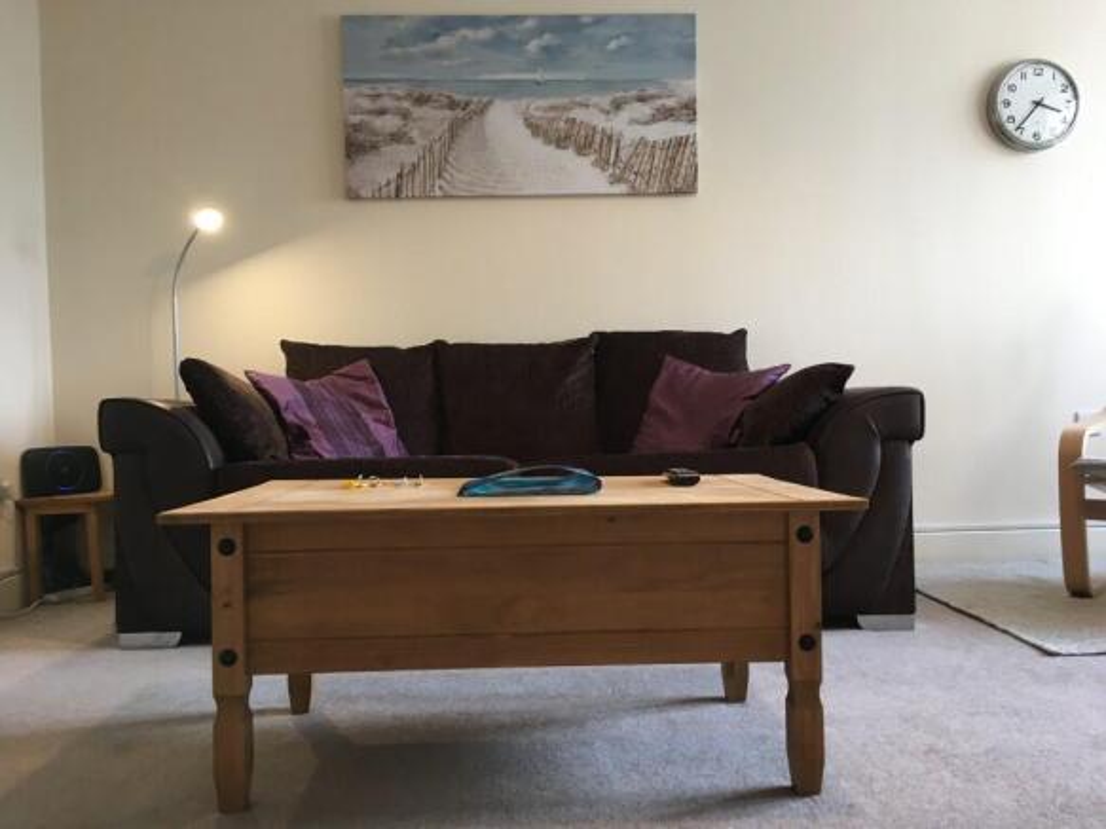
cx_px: 553
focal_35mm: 29
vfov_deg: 48.2
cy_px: 414
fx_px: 926
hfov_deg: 61.7
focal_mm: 4.15
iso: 80
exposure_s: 1/33
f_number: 2.2
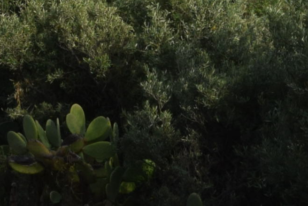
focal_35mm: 565
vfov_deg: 2.4
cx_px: 454
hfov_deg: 3.6
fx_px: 4839
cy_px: -413
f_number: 10
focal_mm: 55
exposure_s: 1/400
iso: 200
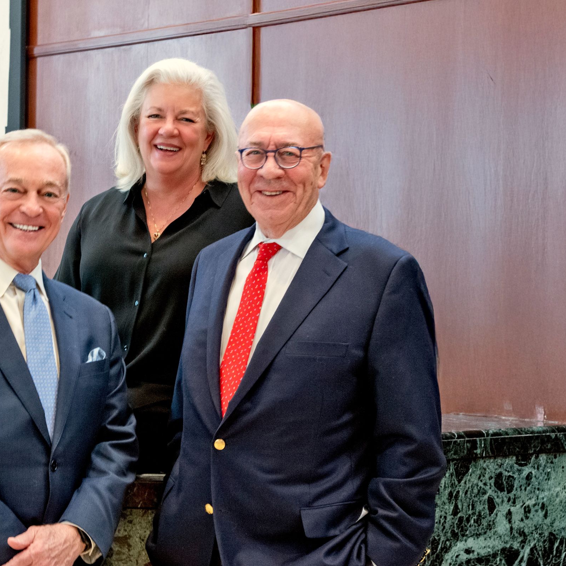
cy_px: 283
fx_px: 1535
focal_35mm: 83
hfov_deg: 20.8
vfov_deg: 20.9
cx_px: 167
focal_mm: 65
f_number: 11
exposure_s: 1/30
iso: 5000
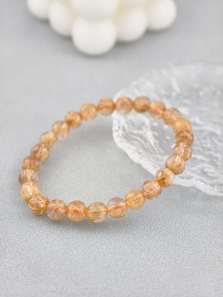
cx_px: 112
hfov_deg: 17.4
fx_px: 728
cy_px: 148
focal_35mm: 85
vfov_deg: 23.0
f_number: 2.67
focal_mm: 22.48
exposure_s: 1/160
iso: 125
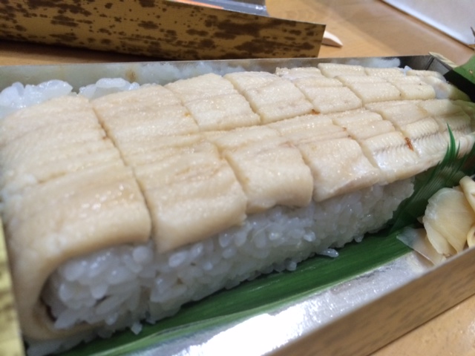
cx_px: 238
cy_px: 178
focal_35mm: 30
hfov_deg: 60.0
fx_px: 412
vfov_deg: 46.8
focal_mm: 4.12
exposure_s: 1/30
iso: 250
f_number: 2.2
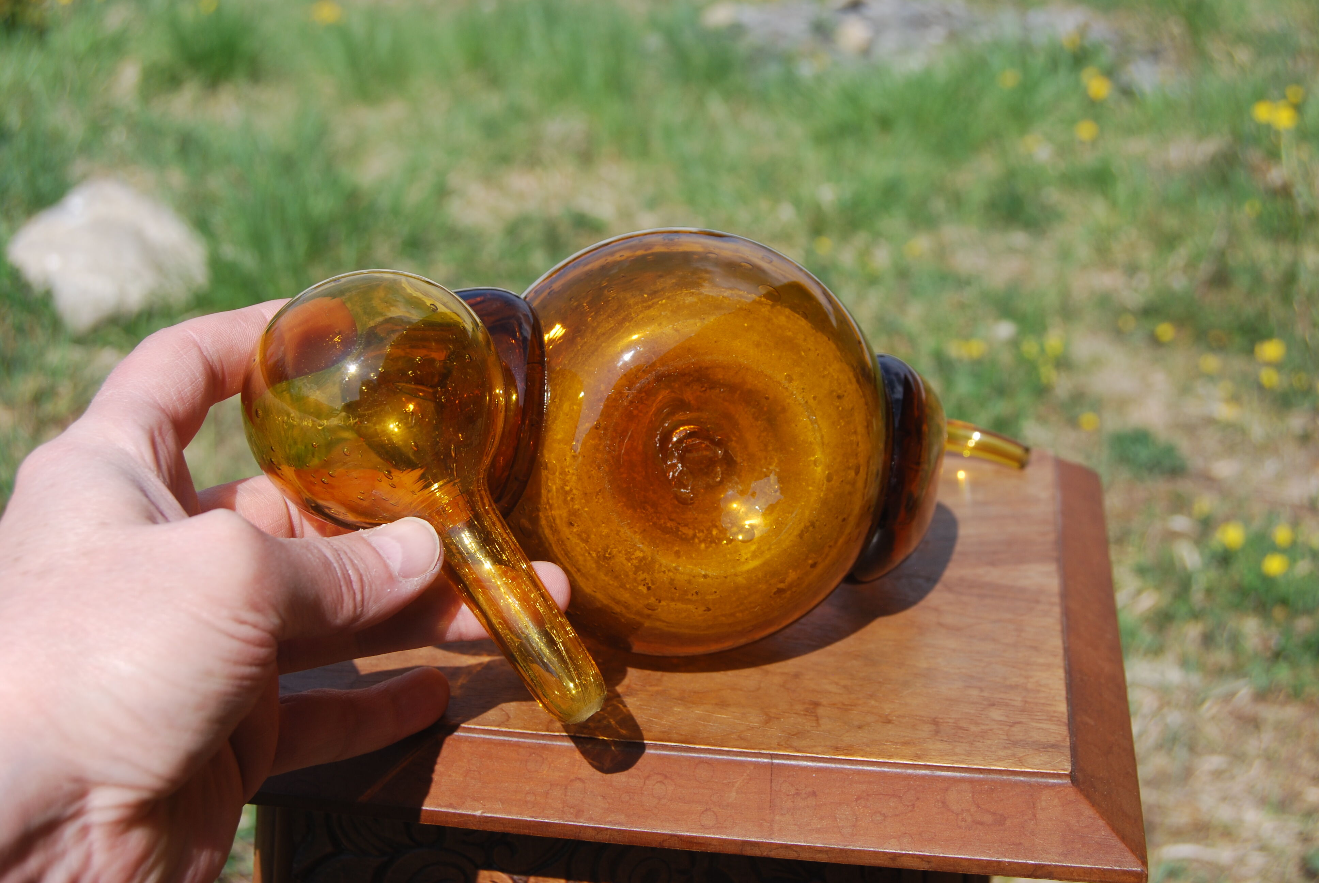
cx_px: 660
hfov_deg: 37.8
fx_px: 1926
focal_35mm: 52
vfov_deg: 25.8
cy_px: 442
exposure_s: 1/250
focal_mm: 35
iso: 100
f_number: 8
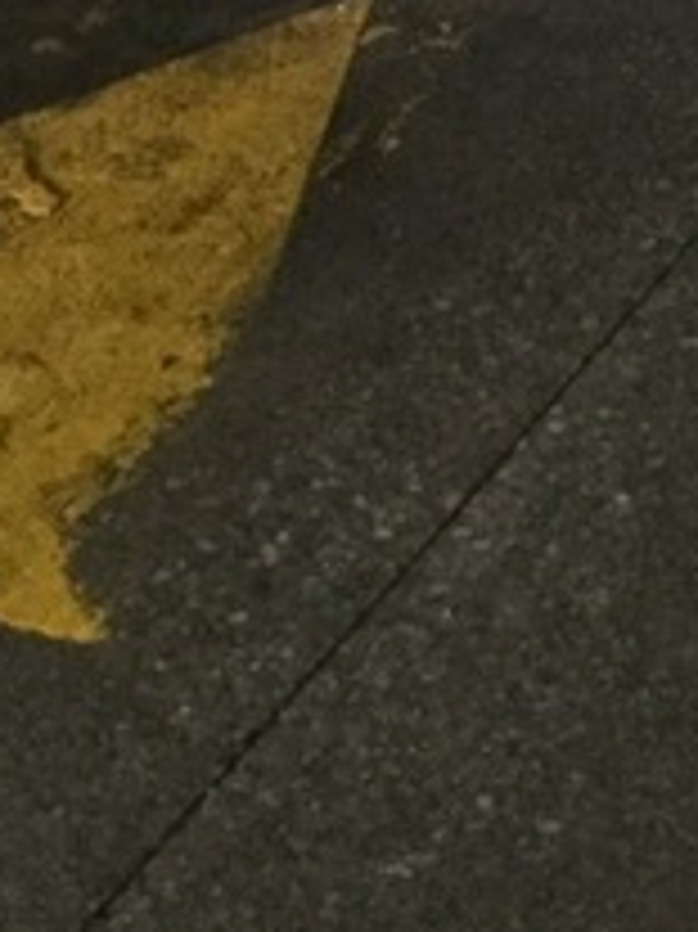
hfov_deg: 11.9
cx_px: 1000
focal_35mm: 120
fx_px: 3230
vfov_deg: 14.9
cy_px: -585
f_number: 2.4
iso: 200
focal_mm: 3.3
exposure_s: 1/30
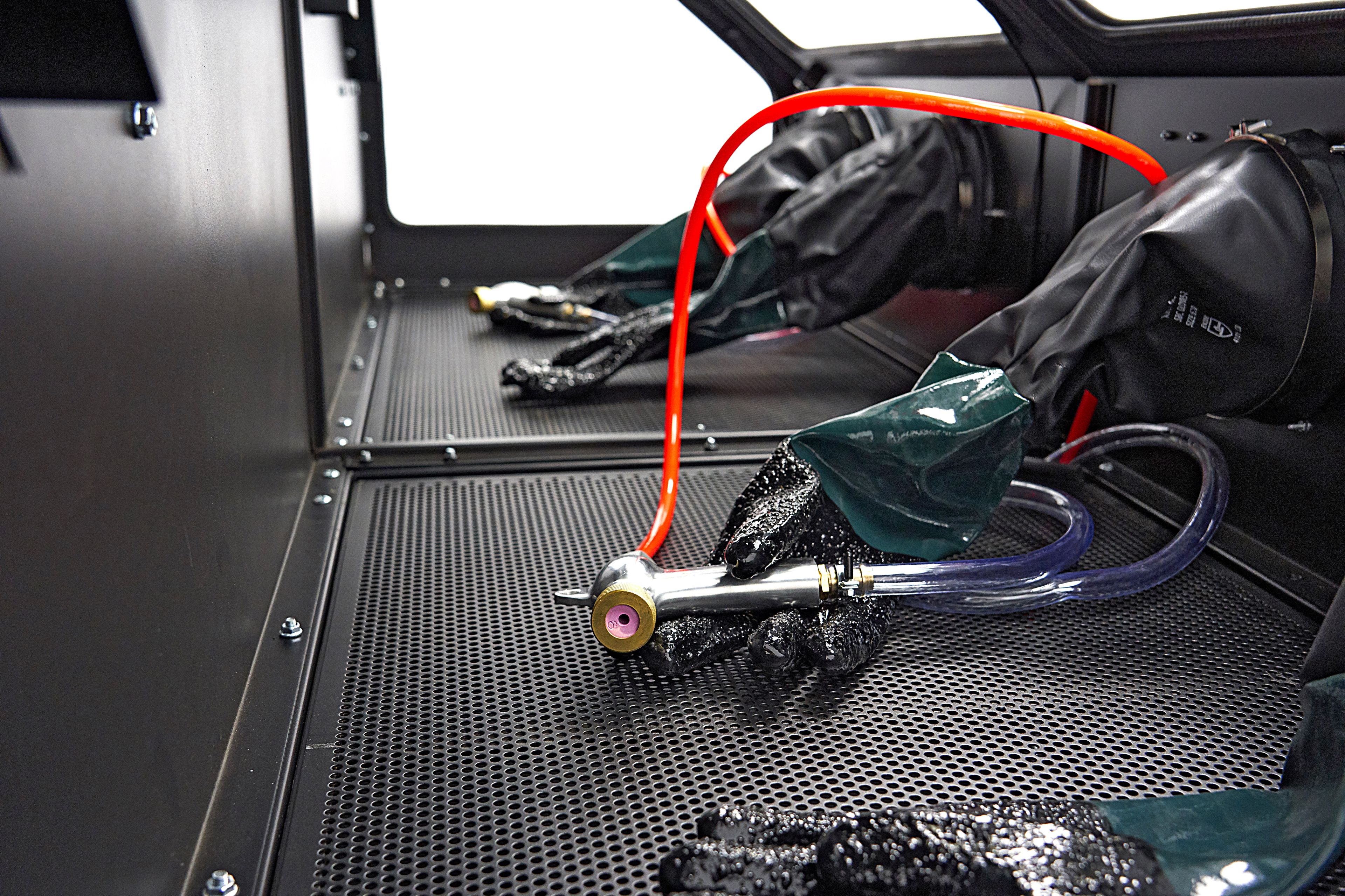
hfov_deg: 55.8
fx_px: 1270
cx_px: 672
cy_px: 448
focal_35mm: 34
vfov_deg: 38.9
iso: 2000
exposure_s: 1/125
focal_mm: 34
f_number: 5.6
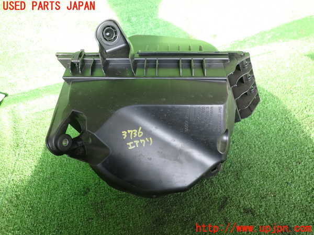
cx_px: 157
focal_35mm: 25
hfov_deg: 69.4
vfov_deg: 54.9
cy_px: 118
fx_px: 227
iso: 160
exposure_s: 1/60
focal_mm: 4.5
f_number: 2
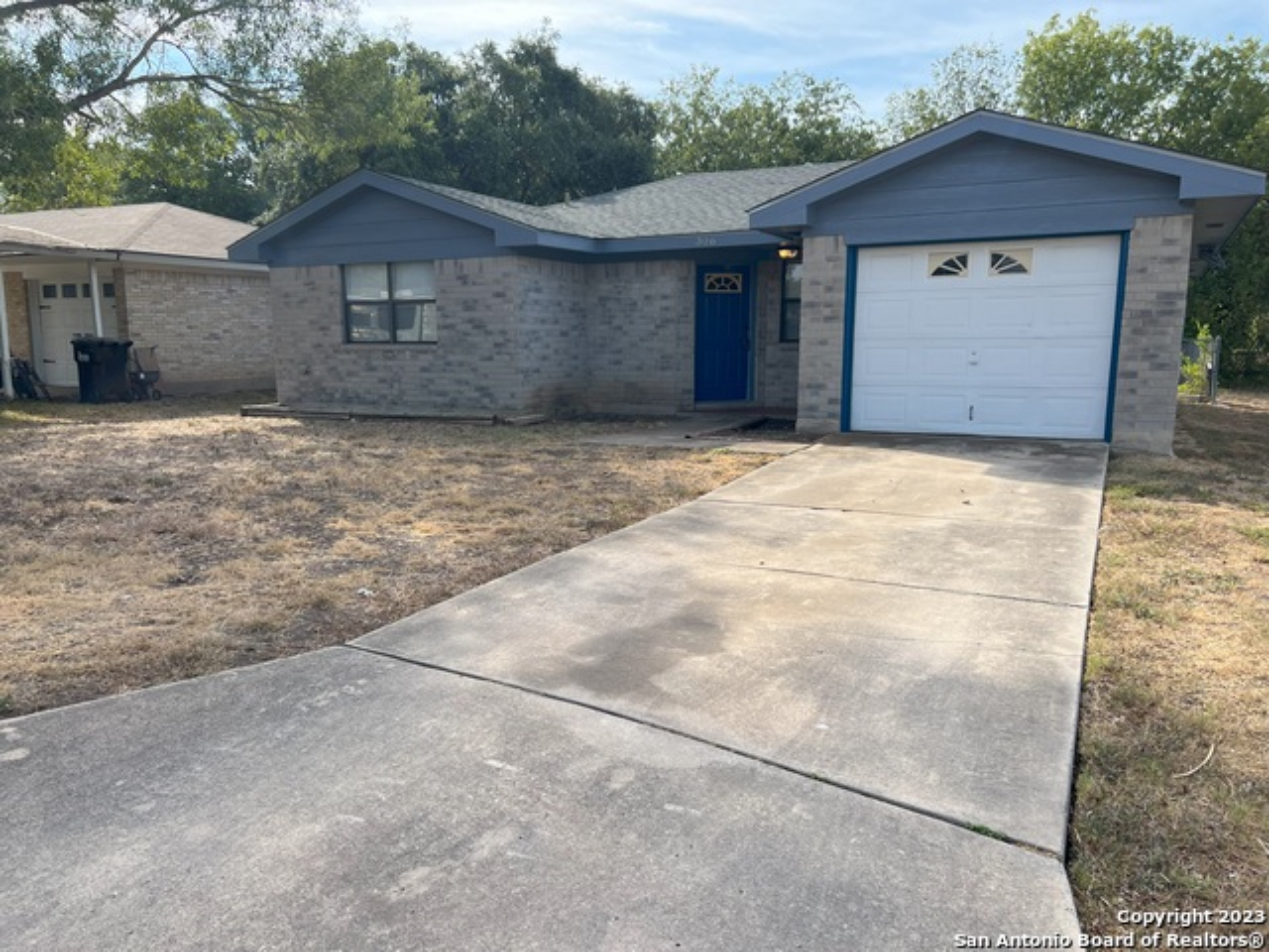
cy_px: 476
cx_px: 634
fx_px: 953
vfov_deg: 53.1
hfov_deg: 67.3
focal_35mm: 26
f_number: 1.5
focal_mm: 5.7
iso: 50
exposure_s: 1/2008
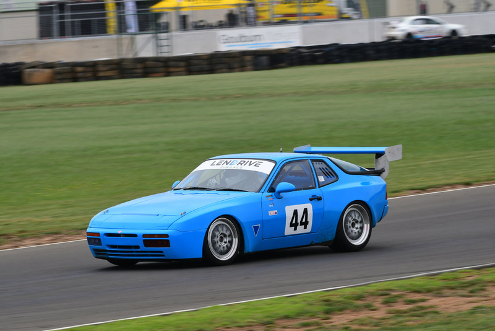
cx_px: 248
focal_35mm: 315
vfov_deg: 4.4
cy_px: 166
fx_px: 4333
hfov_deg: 6.5
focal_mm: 210
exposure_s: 1/320
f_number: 10
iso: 320
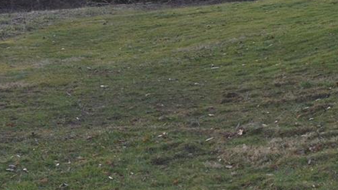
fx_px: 1147
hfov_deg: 16.7
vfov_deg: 9.5
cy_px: 53
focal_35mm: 128
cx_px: 232
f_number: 5.6
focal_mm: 20
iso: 100
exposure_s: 1/125
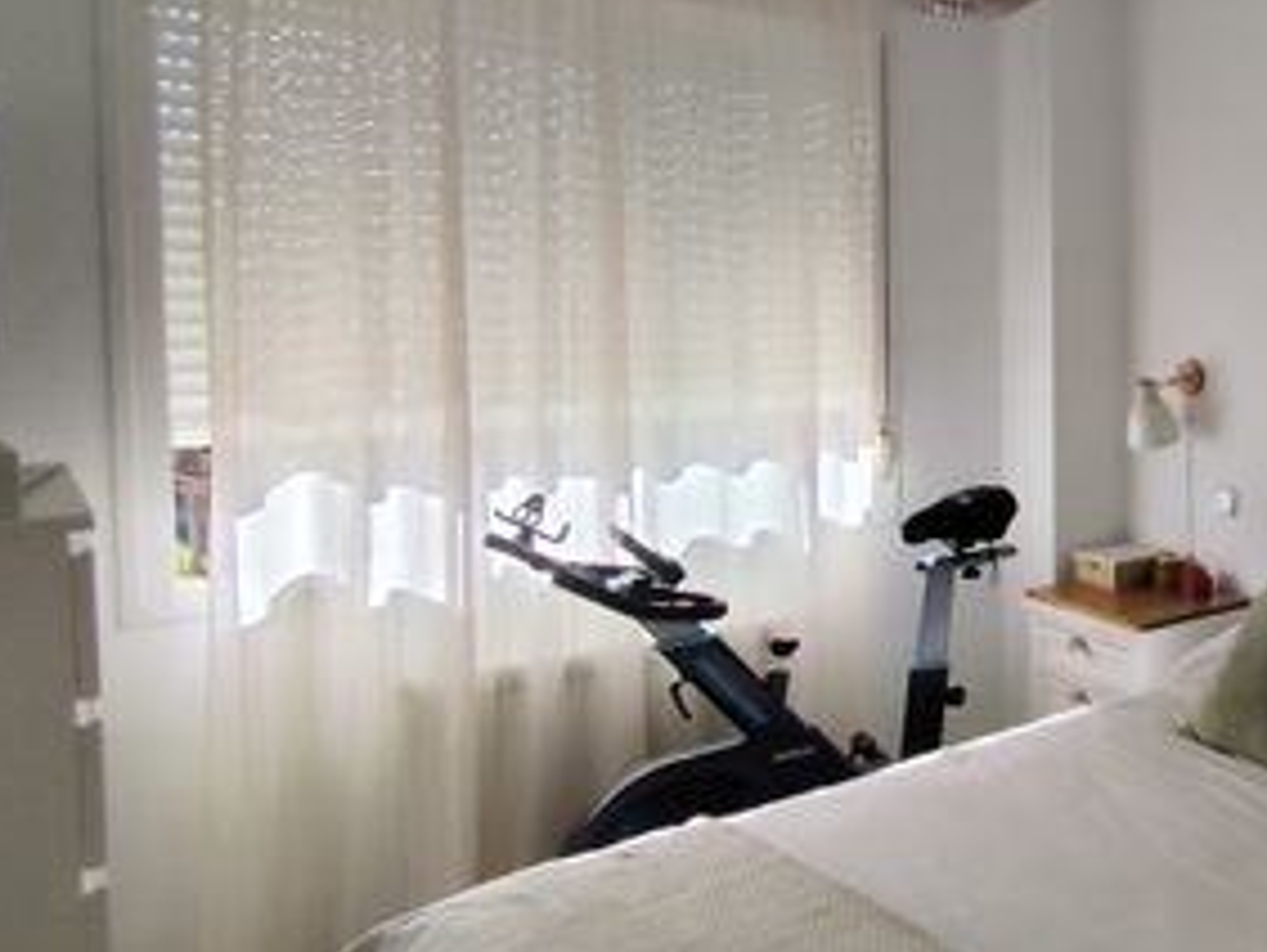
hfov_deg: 44.1
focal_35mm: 34
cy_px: 361
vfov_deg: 41.6
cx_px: 1325
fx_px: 1246
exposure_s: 1/365
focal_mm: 1.65
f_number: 2.2
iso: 50
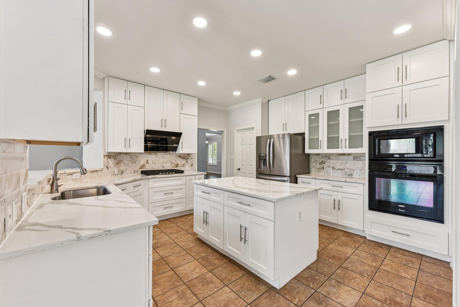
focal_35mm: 14
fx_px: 179
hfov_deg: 104.3
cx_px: 230
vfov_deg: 81.2
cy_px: 154
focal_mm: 14
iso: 250
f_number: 8
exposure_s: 1/15
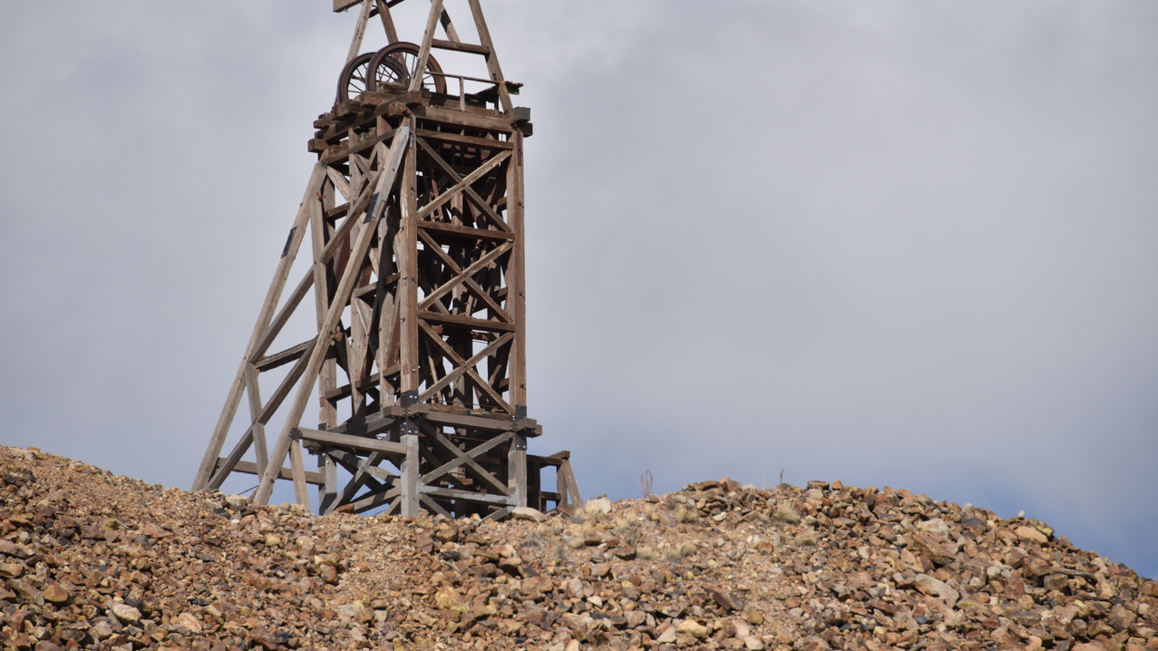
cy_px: 306
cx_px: 579
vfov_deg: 3.9
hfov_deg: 6.9
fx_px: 9671
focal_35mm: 315
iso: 100
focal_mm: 300
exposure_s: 1/640
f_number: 9
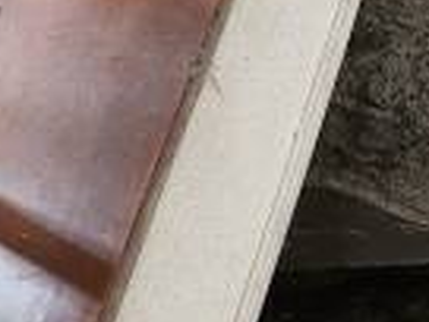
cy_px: 145
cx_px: 1057
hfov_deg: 11.7
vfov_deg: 11.0
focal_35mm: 135
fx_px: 1673
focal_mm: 5.54
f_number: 1.8
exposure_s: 1/60
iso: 800
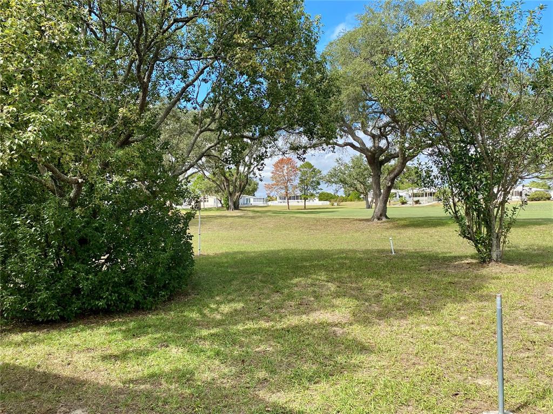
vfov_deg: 53.1
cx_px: 276
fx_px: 415
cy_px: 207
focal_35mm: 26
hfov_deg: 67.3
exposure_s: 1/890
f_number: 1.8
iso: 32
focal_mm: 4.25
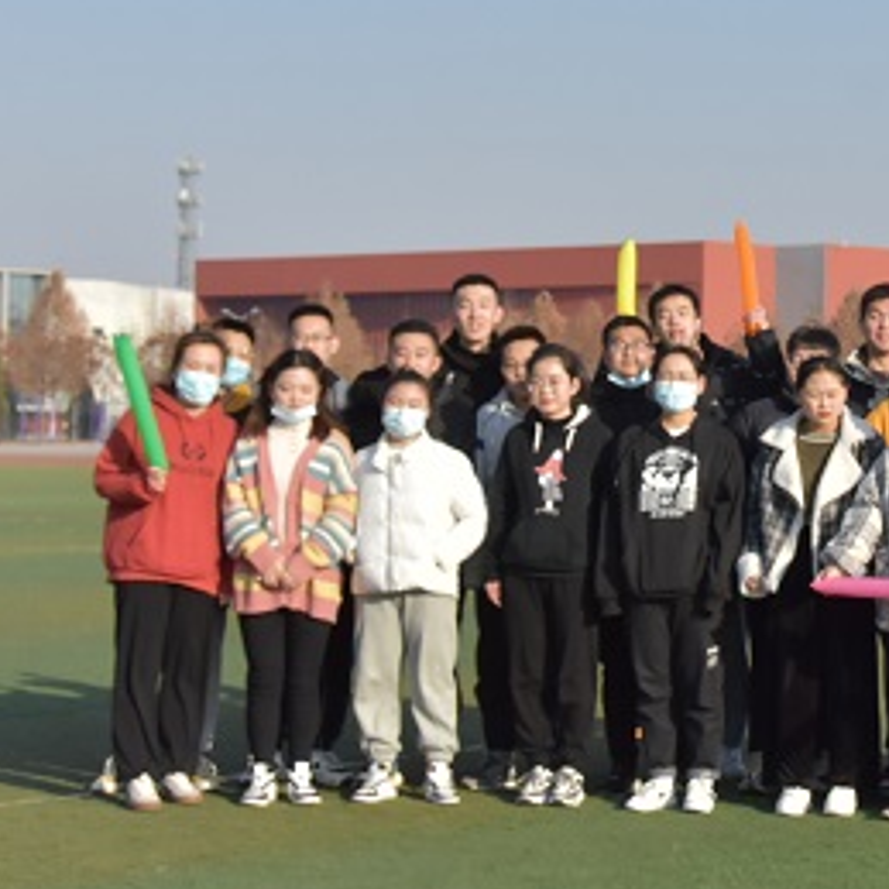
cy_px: 245
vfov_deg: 17.1
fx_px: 2935
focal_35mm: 101
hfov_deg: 16.9
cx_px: 865
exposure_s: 1/3200
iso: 800
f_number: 7.1
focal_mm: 32
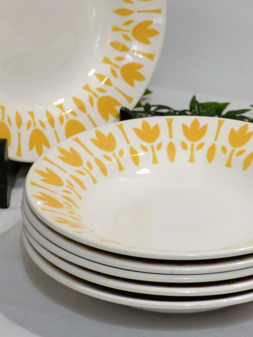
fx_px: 1160
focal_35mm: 119
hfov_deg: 12.4
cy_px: 94
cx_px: 131
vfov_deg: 16.5
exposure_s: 1/8
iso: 100
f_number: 2.8
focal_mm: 12.5
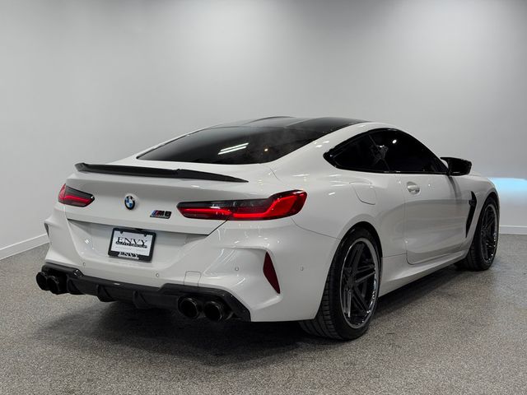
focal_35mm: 48
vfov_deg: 30.3
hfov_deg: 39.7
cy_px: 198
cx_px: 264
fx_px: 731
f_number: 1.78
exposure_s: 1/415
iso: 64
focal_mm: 6.76
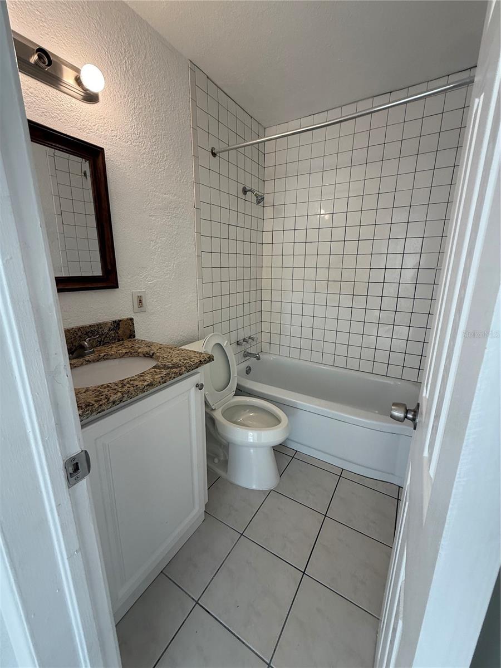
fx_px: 270
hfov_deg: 85.7
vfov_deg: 102.1
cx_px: 250
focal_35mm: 14
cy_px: 334
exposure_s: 1/99
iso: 125
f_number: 2.2
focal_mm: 2.22
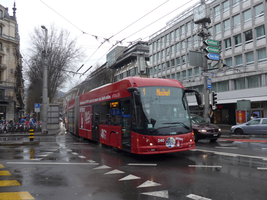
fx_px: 224
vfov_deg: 48.2
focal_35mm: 29
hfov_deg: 61.7
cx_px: 134
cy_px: 100
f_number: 2.8
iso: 80
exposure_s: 1/200
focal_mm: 6
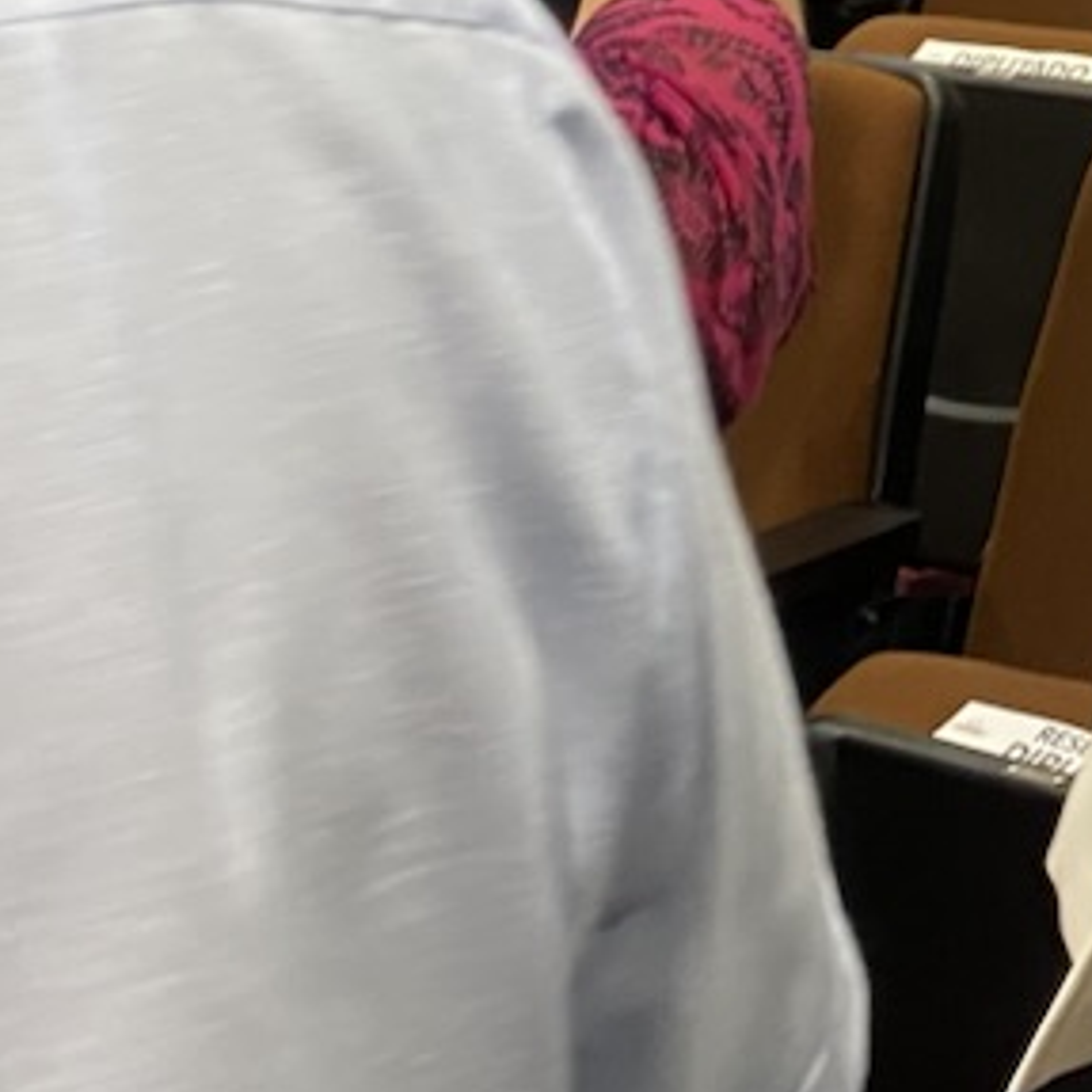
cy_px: -559
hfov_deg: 15.1
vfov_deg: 15.4
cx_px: 1788
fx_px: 3712
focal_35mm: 104
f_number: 1.8
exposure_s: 1/60
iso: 200
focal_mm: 4.25
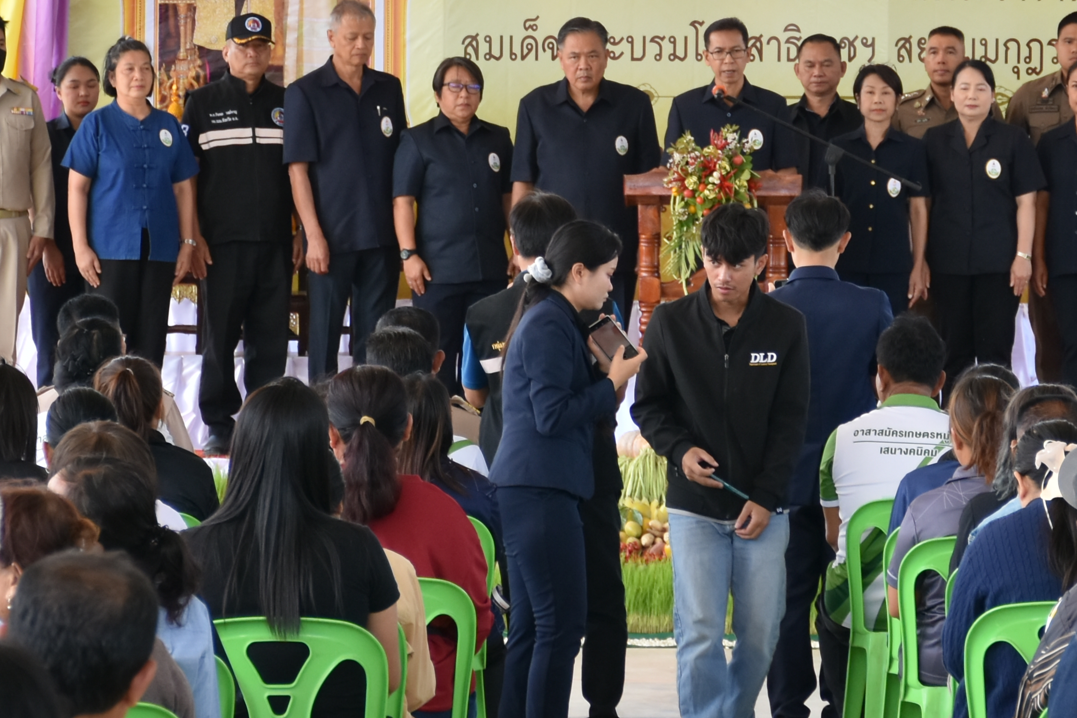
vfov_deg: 5.4
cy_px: 17
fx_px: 7568
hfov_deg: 8.1
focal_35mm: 253
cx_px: 749
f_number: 5
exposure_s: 1/250
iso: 220
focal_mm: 66
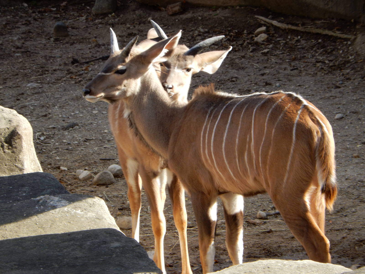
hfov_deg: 5.2
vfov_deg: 3.9
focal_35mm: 383
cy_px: 137
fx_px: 4038
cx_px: 182
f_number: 6.2
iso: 125
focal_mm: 68.7
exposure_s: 1/80
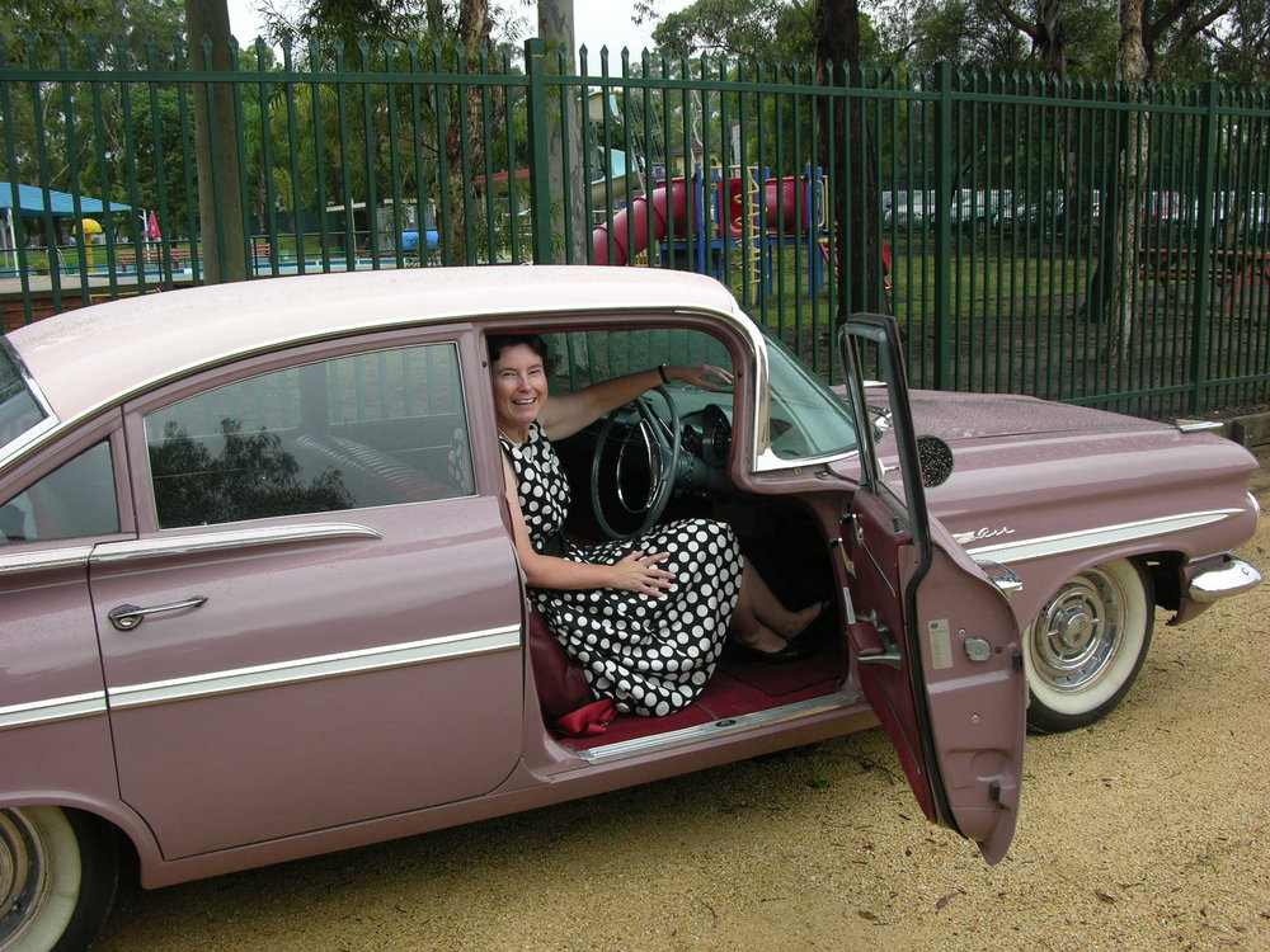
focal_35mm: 35
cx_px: 635
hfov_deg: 52.6
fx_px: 1284
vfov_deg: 40.7
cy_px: 476
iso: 50
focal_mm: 8.9
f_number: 4.5
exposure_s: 1/97.9
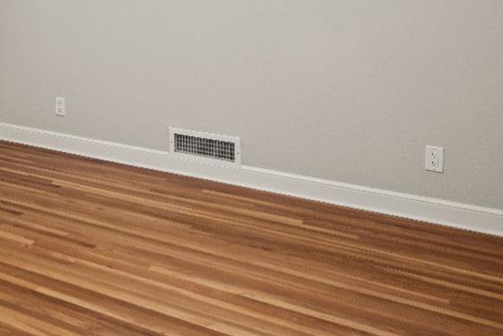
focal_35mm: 45
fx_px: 629
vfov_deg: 27.2
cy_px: -40
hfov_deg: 39.6
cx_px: 28
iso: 200
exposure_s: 1.6
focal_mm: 16
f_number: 8
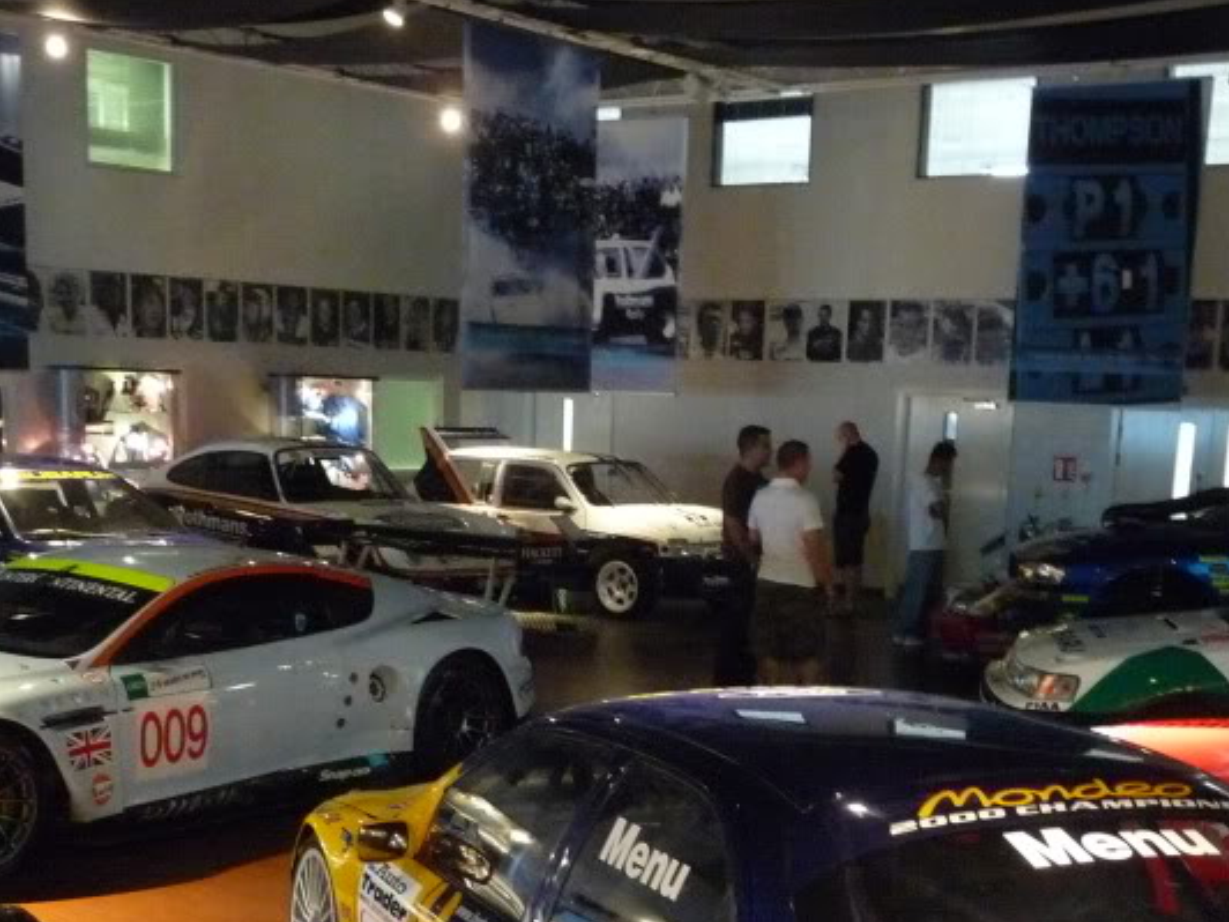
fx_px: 1846
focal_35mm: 52
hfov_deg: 36.8
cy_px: 823
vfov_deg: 27.1
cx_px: 610
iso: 800
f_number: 2.8
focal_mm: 4.8
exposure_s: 1/20
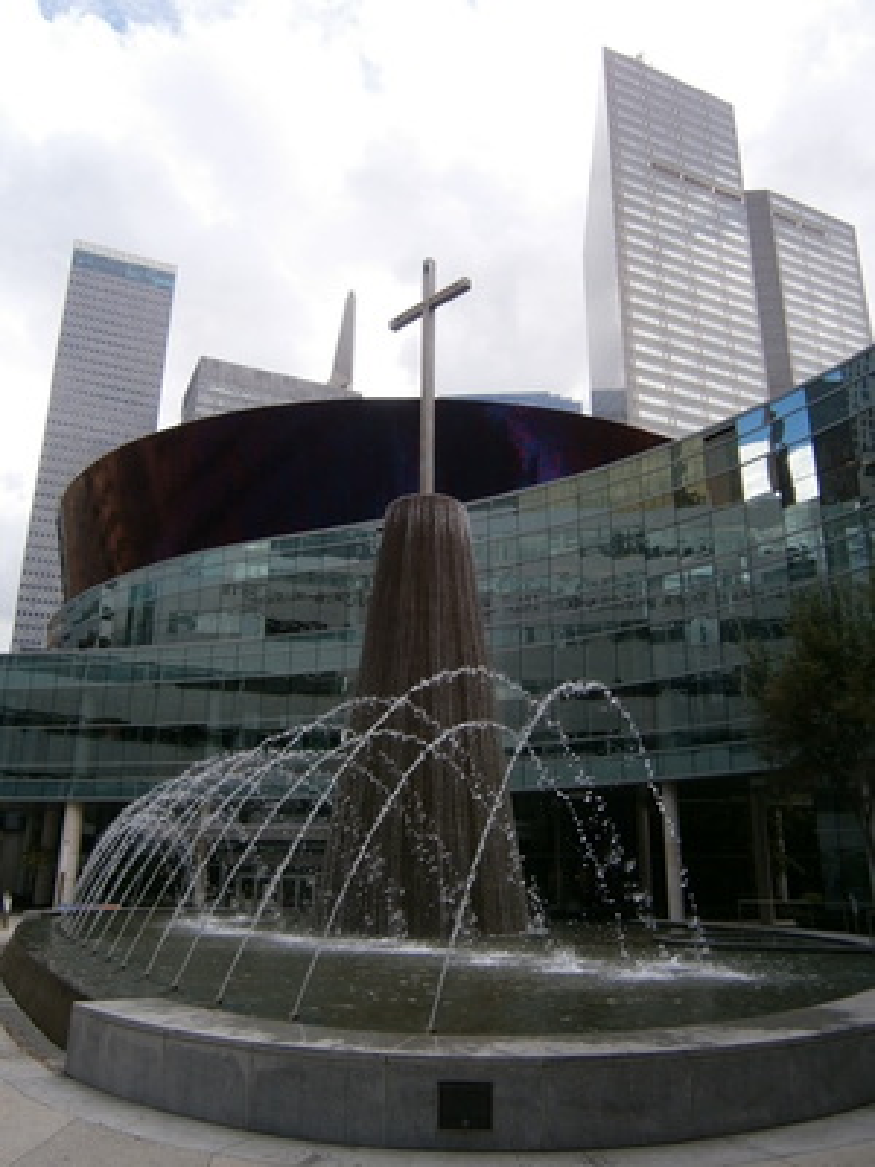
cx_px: 438
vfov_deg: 67.3
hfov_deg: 53.1
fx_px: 876
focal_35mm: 26
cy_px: 584
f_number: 2.8
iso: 80
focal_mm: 4.7
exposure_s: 1/640
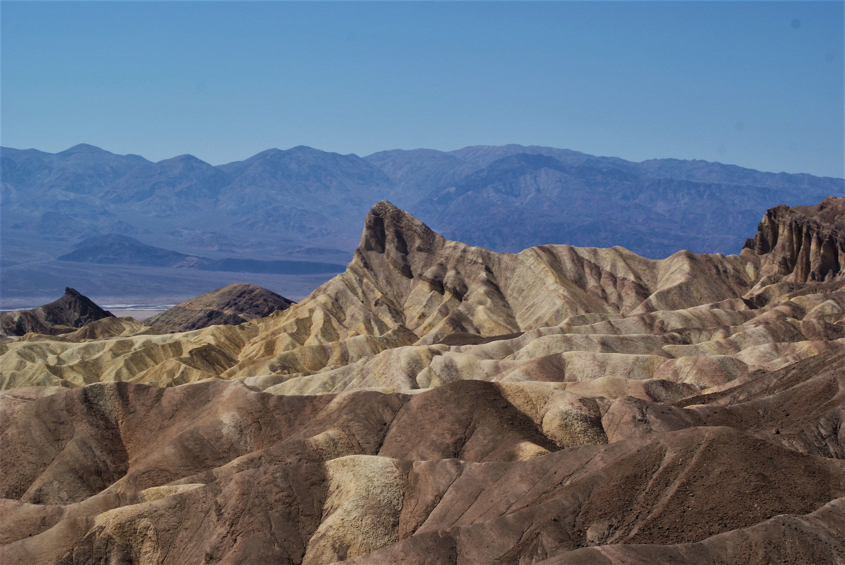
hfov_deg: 27.0
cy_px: 282
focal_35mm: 75
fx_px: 1762
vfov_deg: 18.2
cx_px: 422
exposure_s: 1/250
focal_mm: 50
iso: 100
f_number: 13
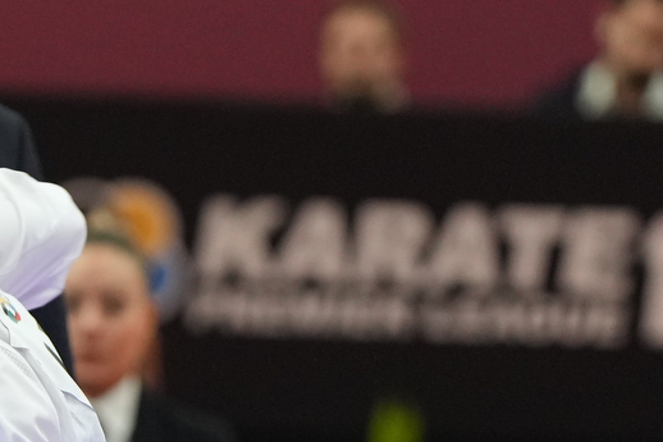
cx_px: -168
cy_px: 735
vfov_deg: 2.0
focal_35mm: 700
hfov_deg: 2.9
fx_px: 12887
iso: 2000
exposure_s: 1/1000
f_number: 2.8
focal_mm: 145
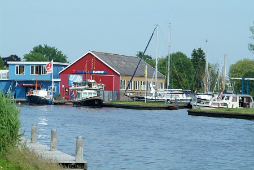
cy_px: 85
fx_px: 1081
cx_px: 127
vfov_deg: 9.0
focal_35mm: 153
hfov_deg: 13.4
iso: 400
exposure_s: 1/1000
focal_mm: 102
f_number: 9.5
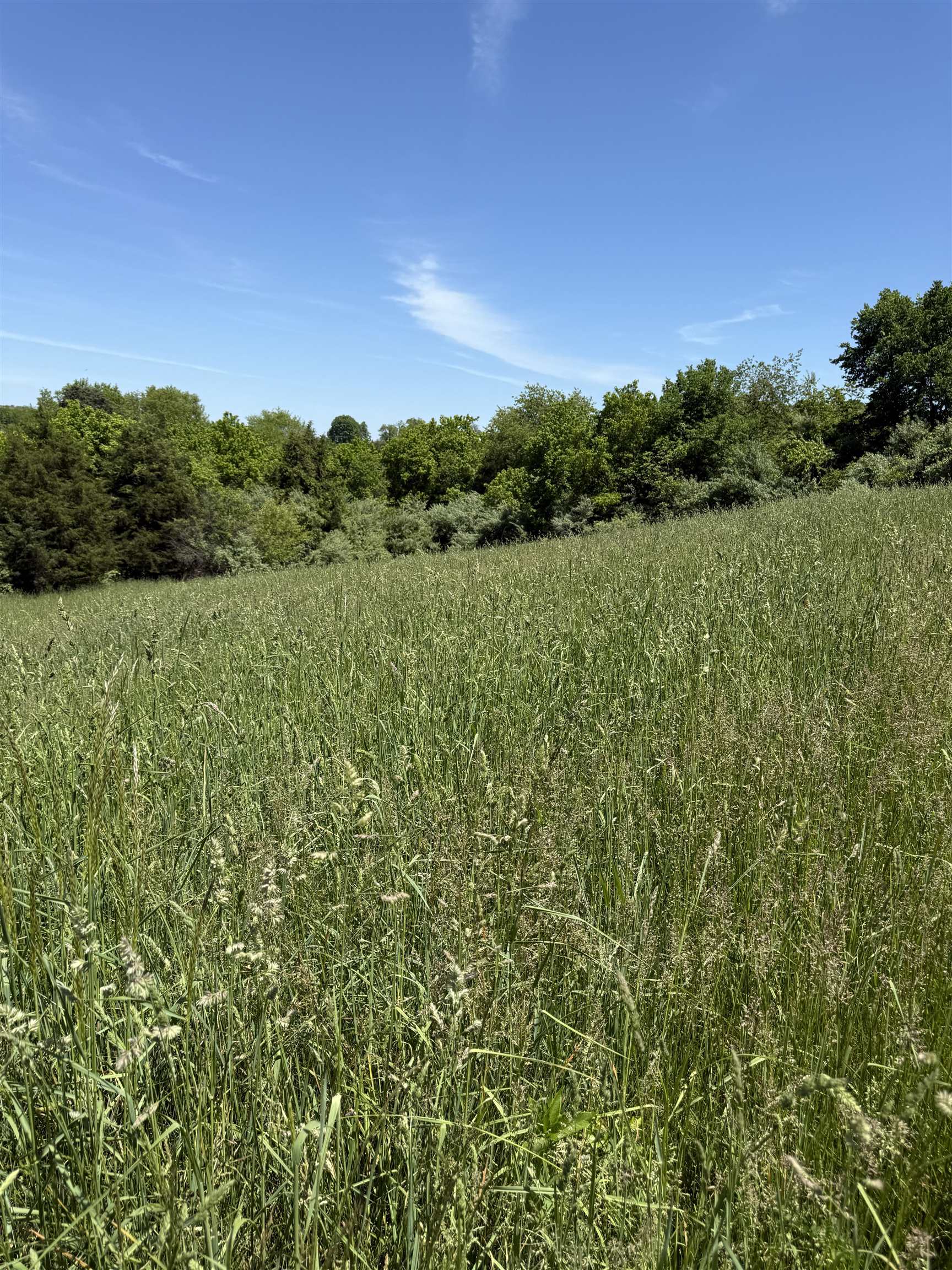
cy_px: 635
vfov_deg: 71.6
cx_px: 476
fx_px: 880
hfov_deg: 56.8
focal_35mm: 24
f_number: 1.78
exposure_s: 1/4405
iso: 80
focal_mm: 6.76
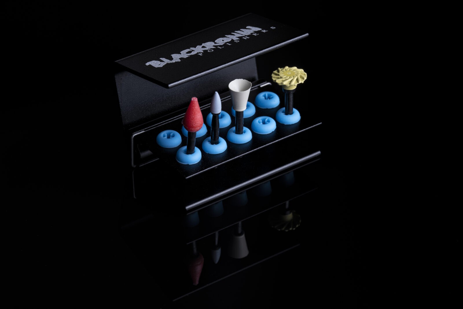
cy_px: 154
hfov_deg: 19.5
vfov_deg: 13.0
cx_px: 232
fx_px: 1350
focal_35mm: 105
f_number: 16
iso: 200
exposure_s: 1/160
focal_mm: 105
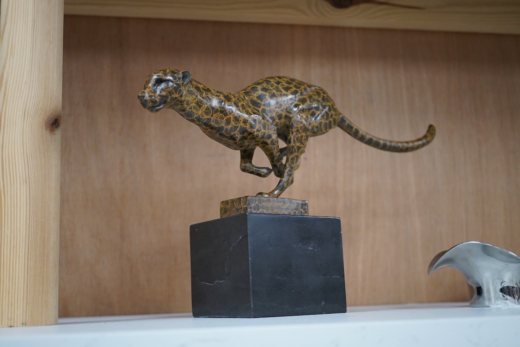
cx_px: 260
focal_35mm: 45
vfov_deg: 29.9
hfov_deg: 43.6
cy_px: 174
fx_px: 650
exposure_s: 1/400
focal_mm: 30
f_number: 4.5
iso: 3200
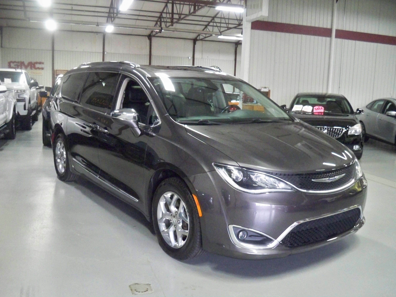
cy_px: 148
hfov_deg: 52.6
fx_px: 400
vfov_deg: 40.7
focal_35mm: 35
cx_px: 198
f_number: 3.1
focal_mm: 6.3
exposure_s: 1/60
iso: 1000
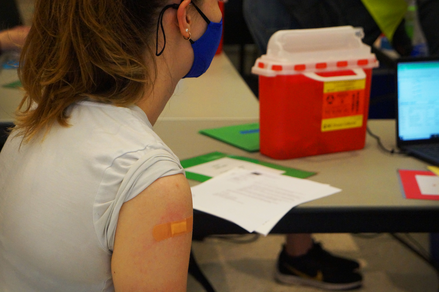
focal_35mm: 82
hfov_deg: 24.6
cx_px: 220
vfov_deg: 16.5
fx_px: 1006
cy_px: 146
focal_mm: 55
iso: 3200
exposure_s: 1/160
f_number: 5.6
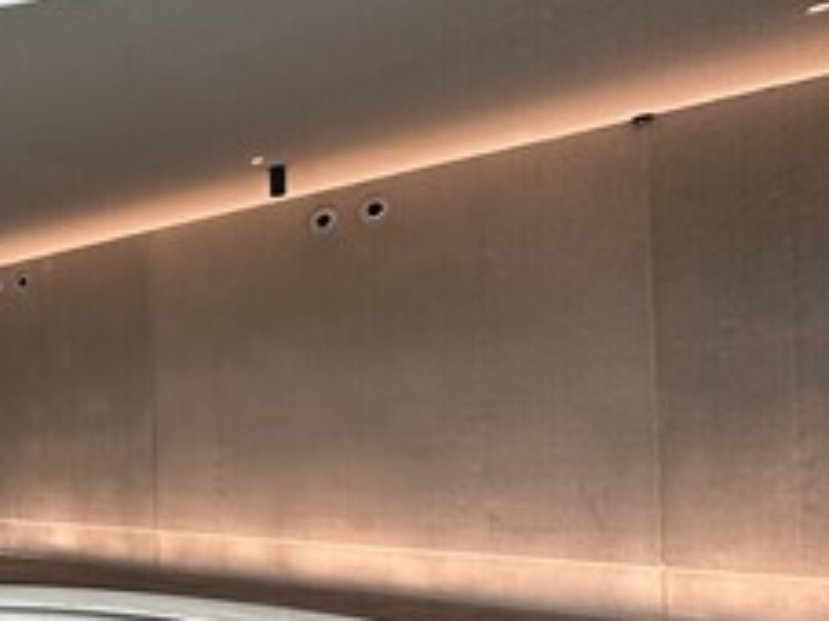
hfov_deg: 35.0
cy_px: 431
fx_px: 886
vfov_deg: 38.0
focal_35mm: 37
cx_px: -245
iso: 320
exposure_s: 1/100
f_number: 2.2
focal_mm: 2.22
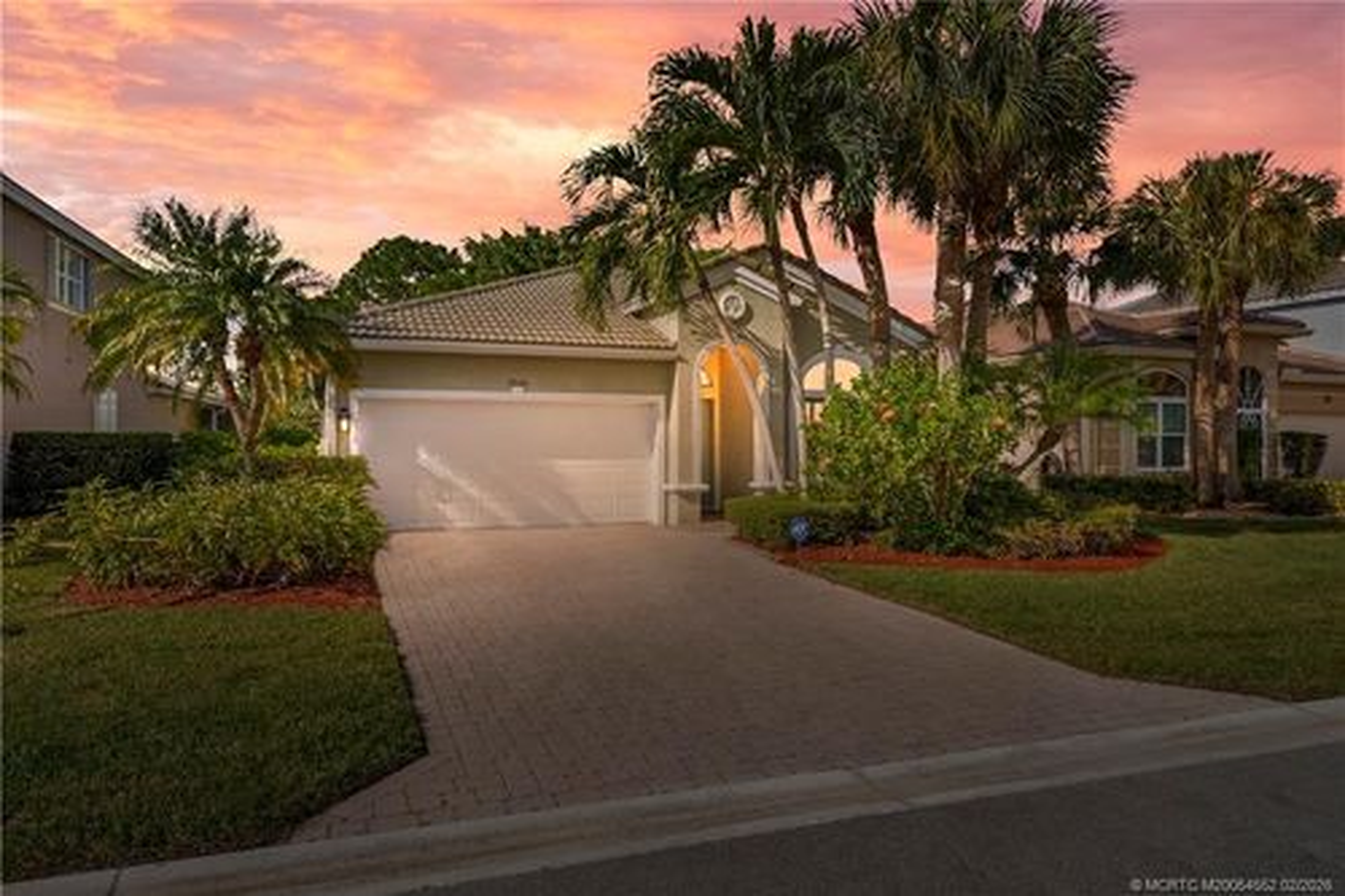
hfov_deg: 78.6
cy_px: 448
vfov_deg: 57.2
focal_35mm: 22
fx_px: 822
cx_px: 672
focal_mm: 22
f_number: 8
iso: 1600
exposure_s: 1/640
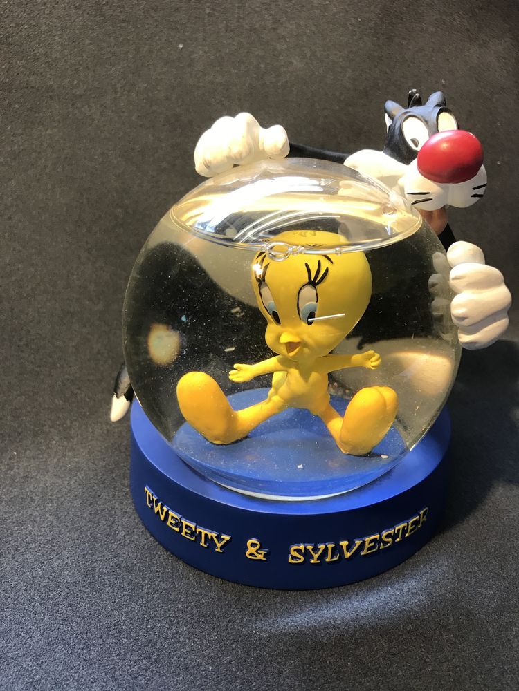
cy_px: 346
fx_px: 560
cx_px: 260
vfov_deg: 63.4
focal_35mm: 28
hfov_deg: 49.7
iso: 25
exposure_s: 1/33
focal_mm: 3.99
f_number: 1.8
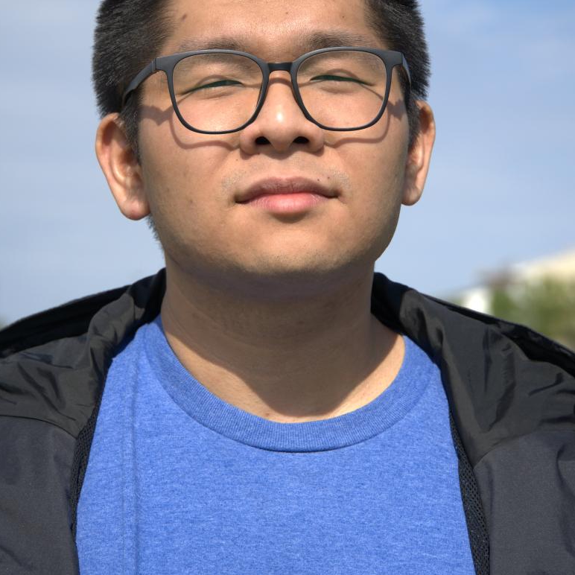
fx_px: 2493
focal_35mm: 133
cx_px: 281
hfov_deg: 13.2
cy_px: 182
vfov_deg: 13.1
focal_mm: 67
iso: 100
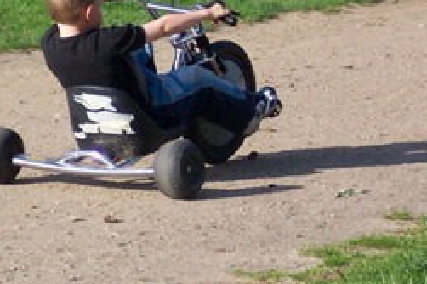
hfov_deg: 7.1
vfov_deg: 4.7
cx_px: 172
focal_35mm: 291
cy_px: 47
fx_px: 3449
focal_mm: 24
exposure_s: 1/700
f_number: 4.8
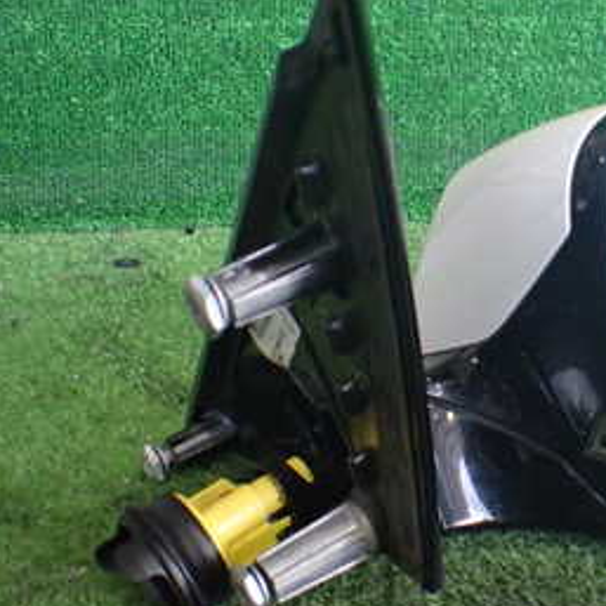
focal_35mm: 62
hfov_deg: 26.1
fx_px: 1228
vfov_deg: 27.7
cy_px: 283
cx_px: 625
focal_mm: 5.4
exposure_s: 1/125
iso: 500
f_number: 2.3
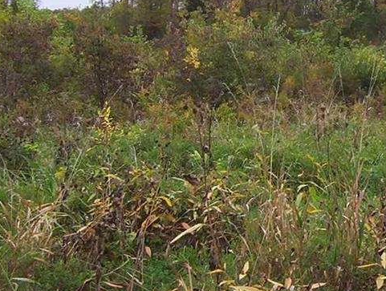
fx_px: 1017
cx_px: 365
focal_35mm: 91
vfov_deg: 16.1
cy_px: 43
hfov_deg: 20.9
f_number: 2.73
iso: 100
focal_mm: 5.77
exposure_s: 1/176
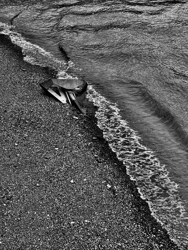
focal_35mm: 48
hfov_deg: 30.3
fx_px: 348
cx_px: 94
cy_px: 125
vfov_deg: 39.7
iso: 64
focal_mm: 6.76
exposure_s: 1/1330
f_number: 1.78
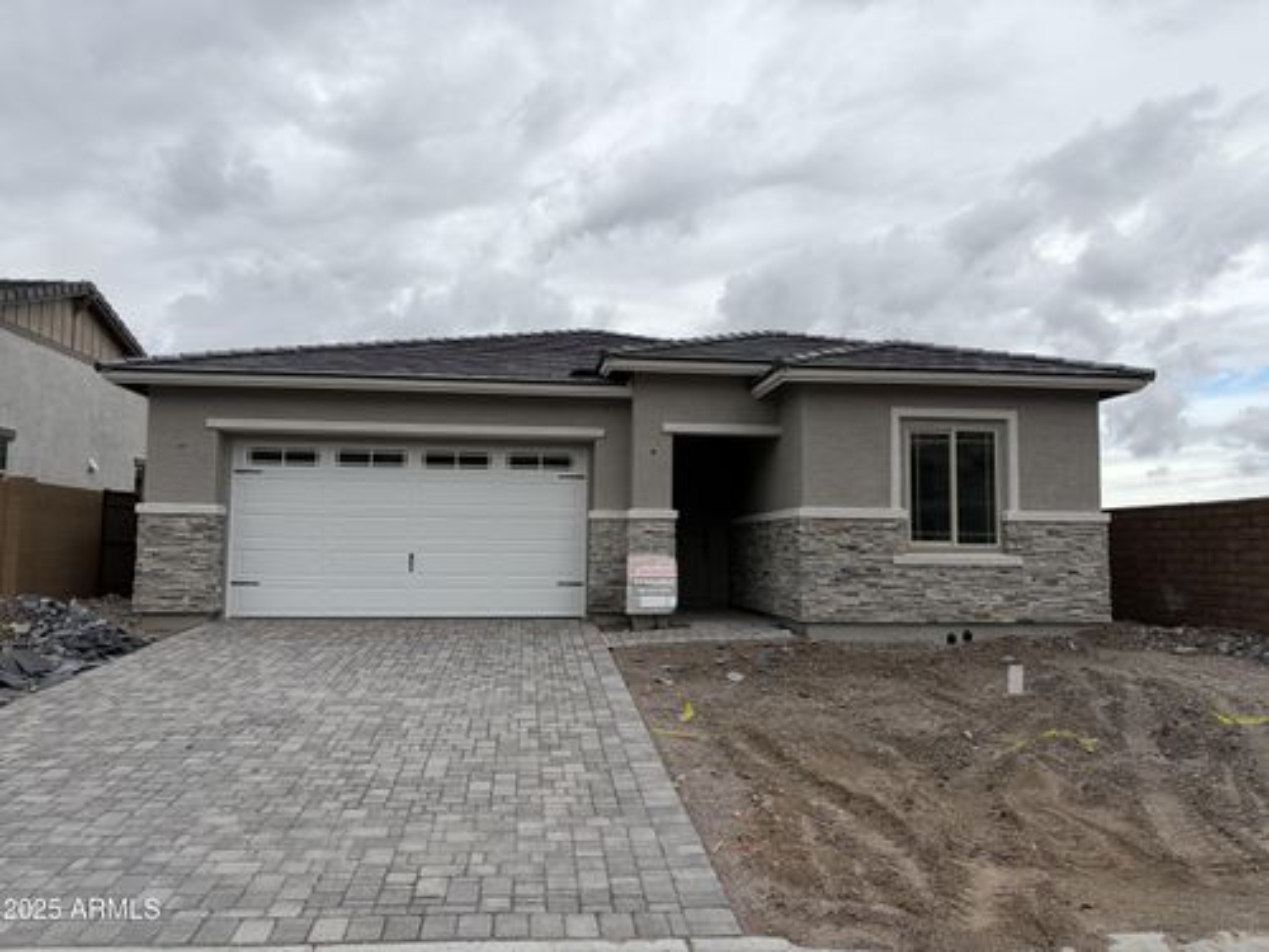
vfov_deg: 53.1
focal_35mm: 26
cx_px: 634
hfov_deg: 67.3
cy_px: 476
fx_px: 953
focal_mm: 5.96
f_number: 1.6
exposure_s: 1/2283
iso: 50
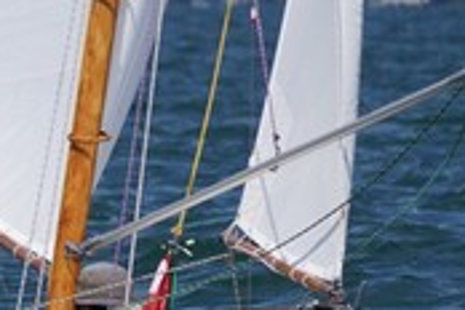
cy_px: 234
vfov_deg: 1.3
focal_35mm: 1037
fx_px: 13394
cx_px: -331
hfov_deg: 2.0
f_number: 5
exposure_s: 1/1600
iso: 125
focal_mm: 150
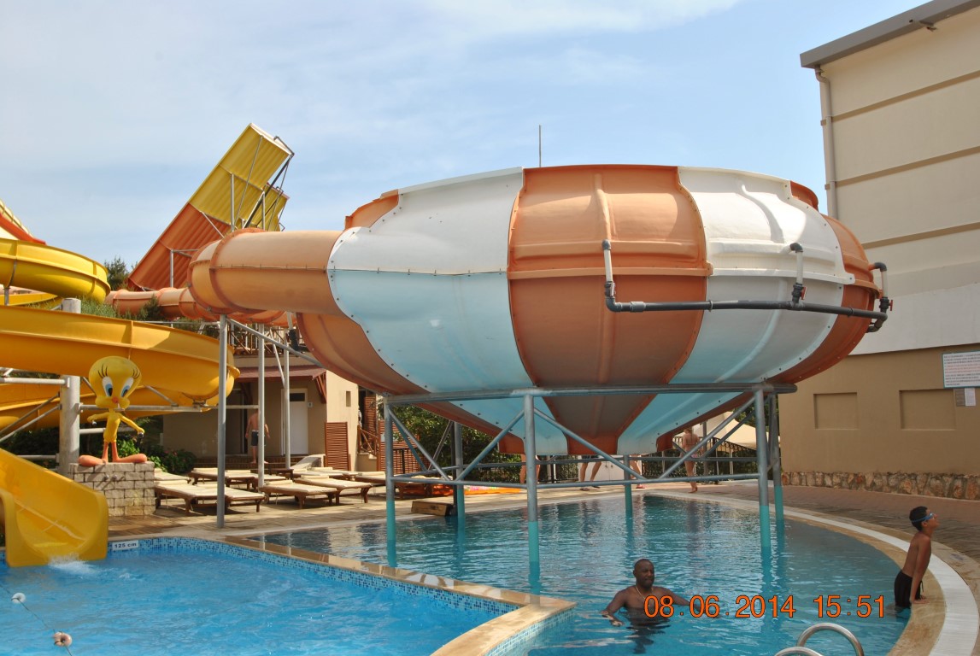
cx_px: 490
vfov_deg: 37.0
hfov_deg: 53.1
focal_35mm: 36
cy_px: 328
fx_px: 981
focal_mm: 24
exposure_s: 1/200
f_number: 9
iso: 100
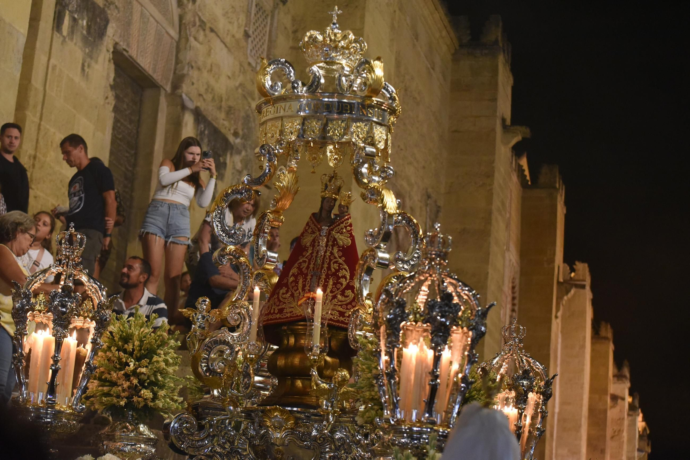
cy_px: 230
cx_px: 345
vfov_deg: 19.5
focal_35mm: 70
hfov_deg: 28.8
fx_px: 1342
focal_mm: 70
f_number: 3.5
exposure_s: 1/100
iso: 5600
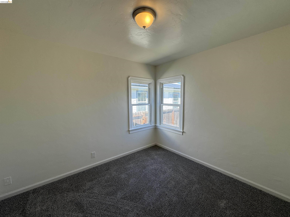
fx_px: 117
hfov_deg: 102.1
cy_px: 108
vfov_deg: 85.7
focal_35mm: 14
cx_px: 145
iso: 40
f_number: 2.2
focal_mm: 2.22
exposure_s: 1/126
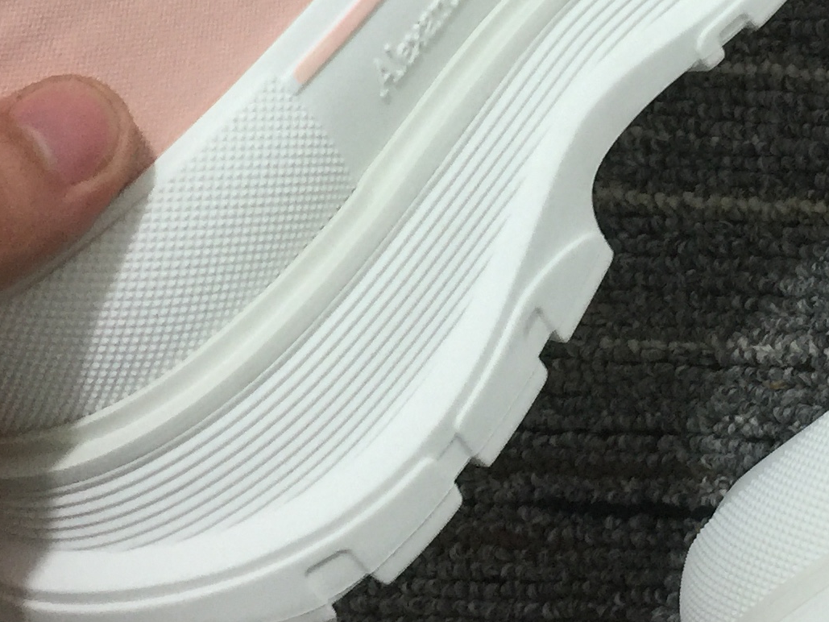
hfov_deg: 21.0
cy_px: 31
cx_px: 693
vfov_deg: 15.8
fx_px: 2204
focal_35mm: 92
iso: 64
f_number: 2.2
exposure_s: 1/33
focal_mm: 4.15
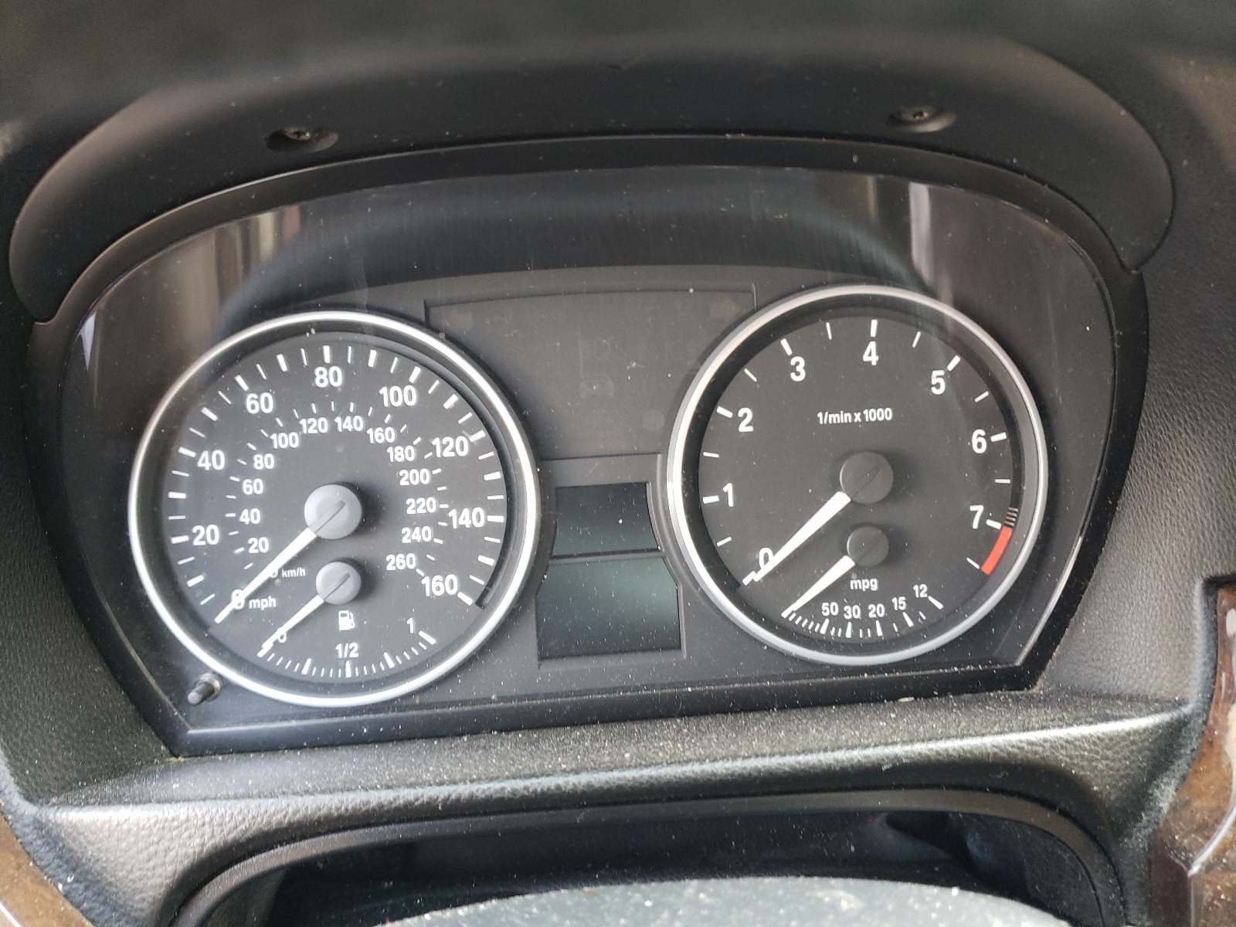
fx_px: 928
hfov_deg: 67.3
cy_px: 464
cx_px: 618
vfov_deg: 53.1
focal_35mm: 26
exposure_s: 1/50
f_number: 1.5
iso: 119
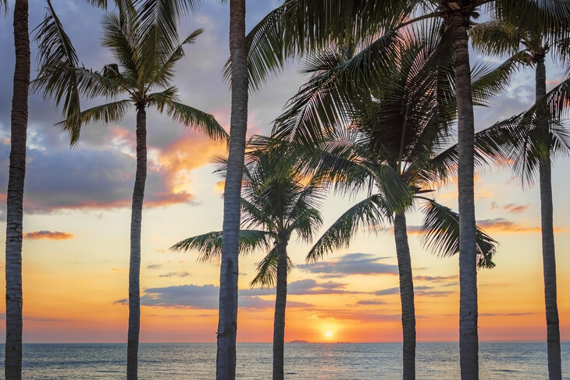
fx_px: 586
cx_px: 280
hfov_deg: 51.9
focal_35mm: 37
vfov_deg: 36.0
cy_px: 188
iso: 64
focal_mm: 36
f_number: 4.5
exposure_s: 1/80
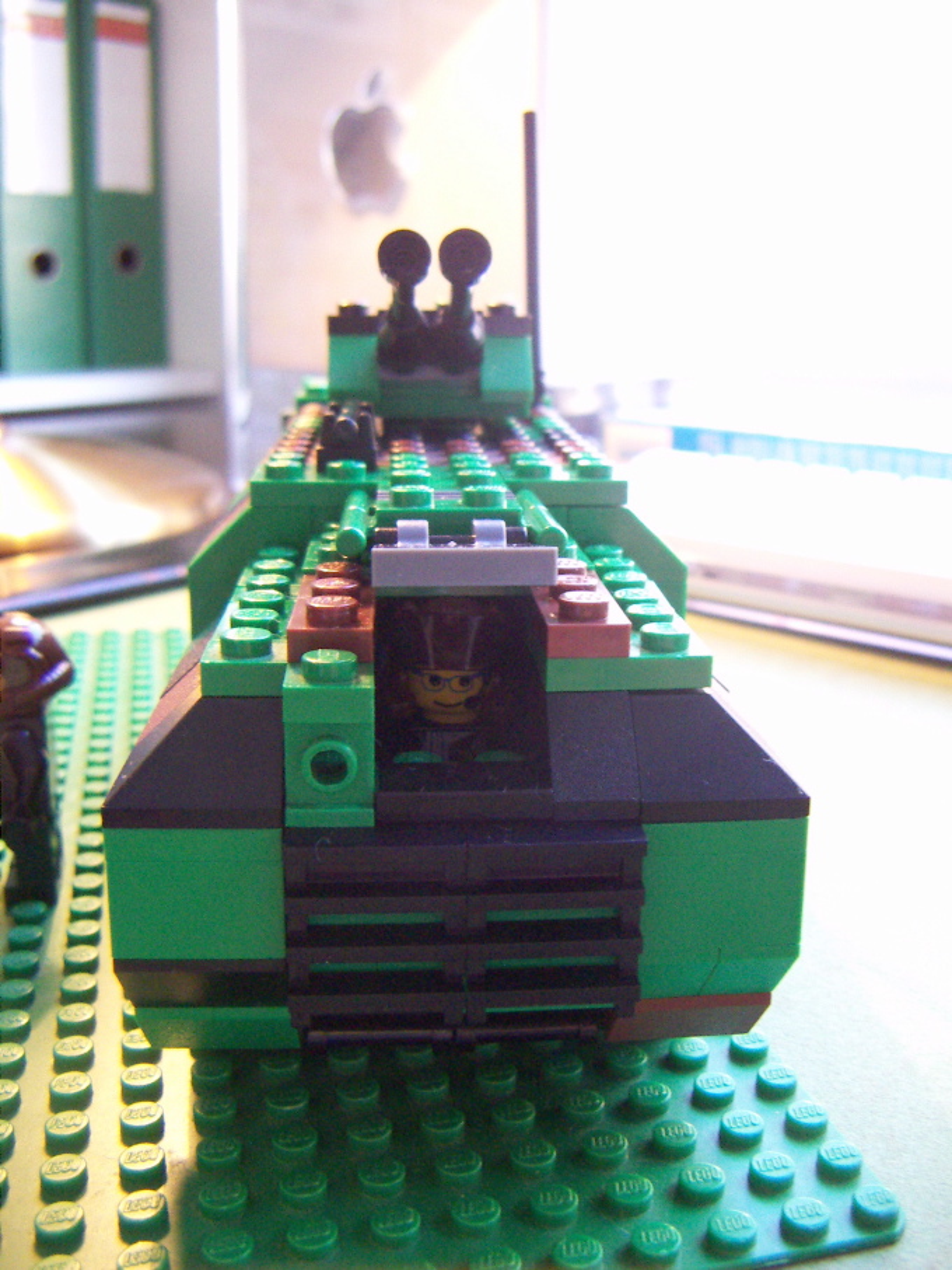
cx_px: 476
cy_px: 635
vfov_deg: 51.3
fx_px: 1319
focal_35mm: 36
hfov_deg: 39.7
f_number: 2.8
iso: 200
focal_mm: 4.7
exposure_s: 1/20
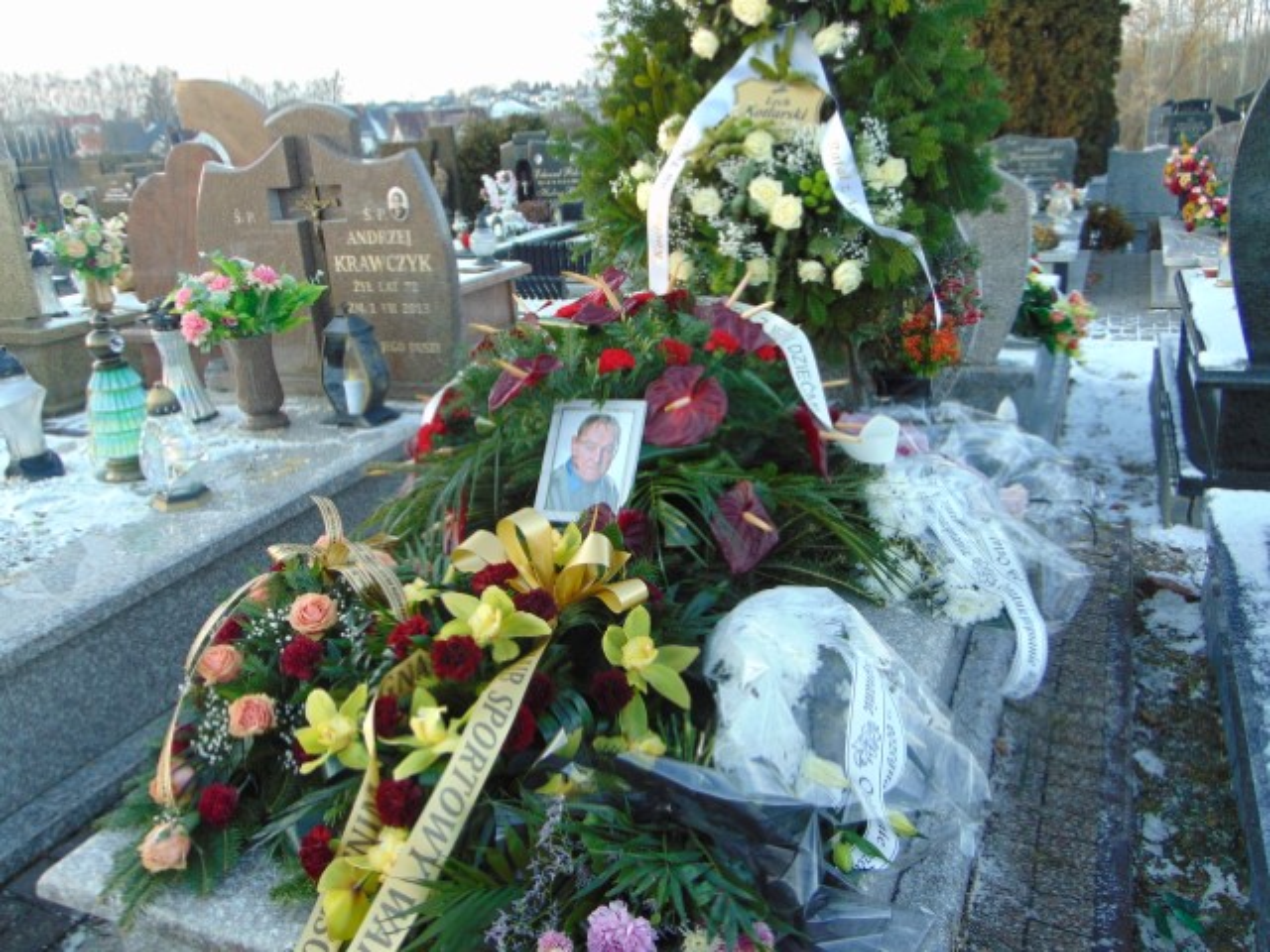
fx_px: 1101
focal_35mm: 30
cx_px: 635
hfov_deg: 60.0
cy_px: 476
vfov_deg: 46.8
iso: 100
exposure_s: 1/80
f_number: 3.1
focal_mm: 5.4
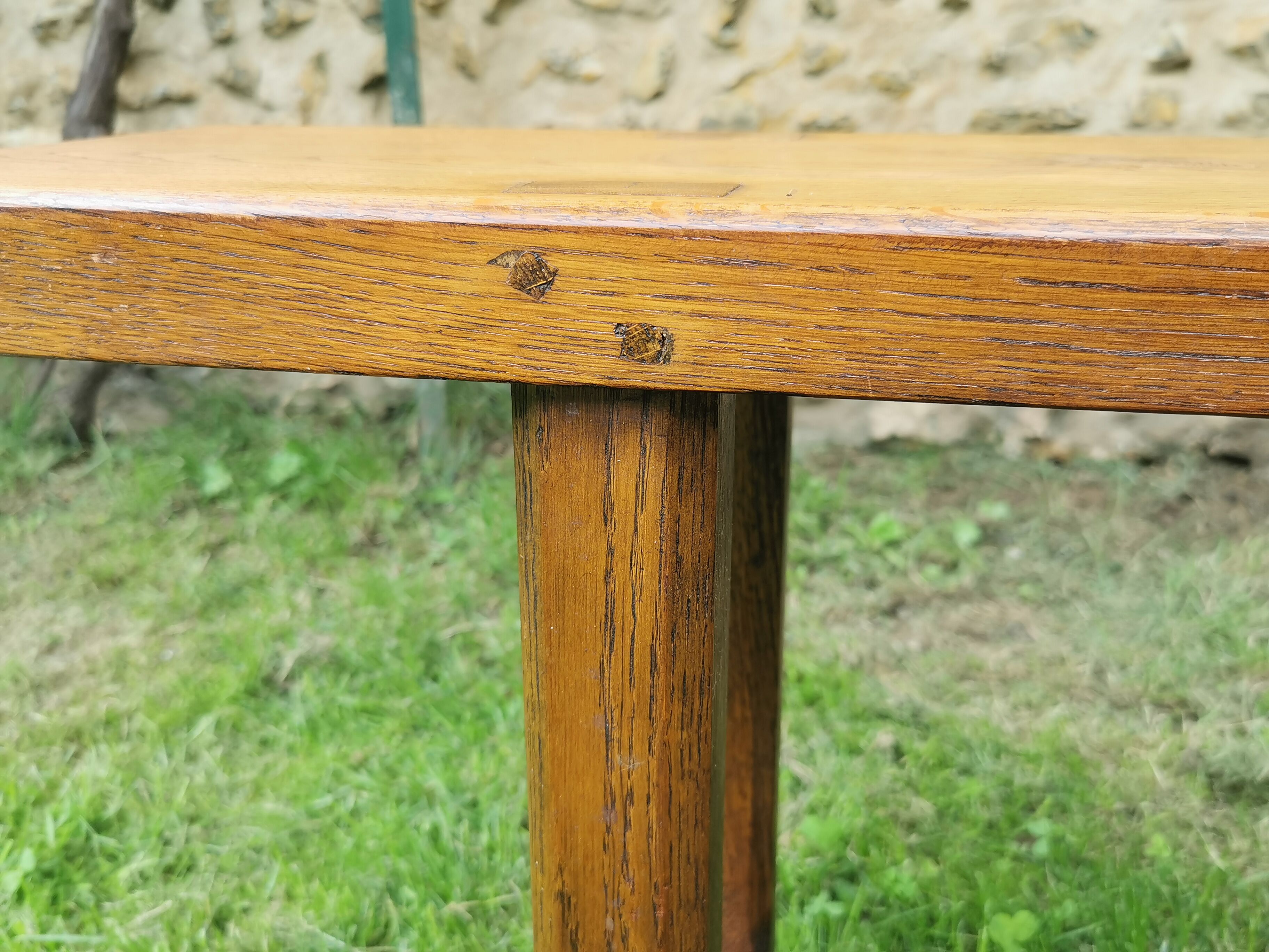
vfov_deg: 42.9
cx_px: 634
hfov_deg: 55.4
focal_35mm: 33
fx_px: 1210
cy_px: 476
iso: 50
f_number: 1.8
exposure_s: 1/180
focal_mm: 5.58
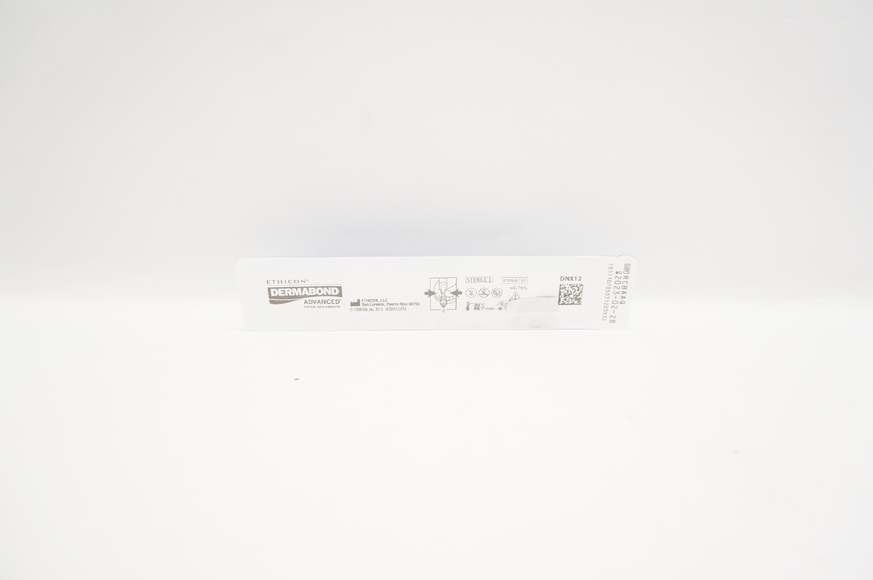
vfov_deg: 47.8
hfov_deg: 67.4
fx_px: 654
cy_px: 290
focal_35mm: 27
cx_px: 436
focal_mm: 18
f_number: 5.6
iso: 800
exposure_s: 1/125
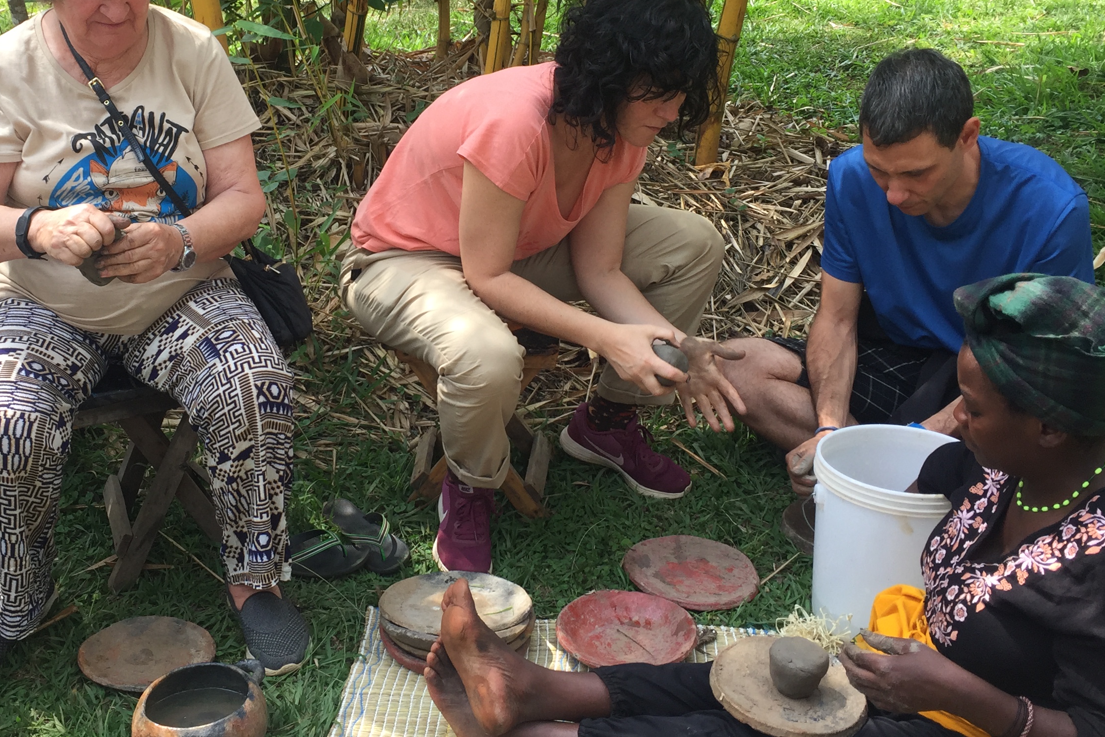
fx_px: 1351
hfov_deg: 44.1
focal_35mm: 44
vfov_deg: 30.4
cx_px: 412
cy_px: 285
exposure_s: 1/234
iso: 32
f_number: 2.2
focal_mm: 4.15
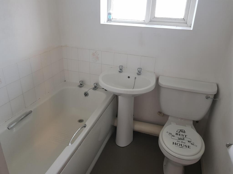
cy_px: 87
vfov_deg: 53.1
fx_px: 175
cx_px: 116
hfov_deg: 67.3
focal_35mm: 26
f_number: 1.7
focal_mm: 4.2
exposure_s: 1/17
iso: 200
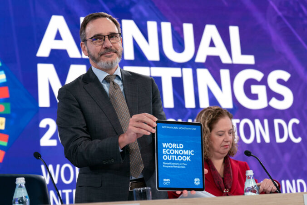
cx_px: 154
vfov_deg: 19.5
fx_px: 597
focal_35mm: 70
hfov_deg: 28.8
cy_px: 102
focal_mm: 70
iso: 1250
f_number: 3.5
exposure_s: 1/320
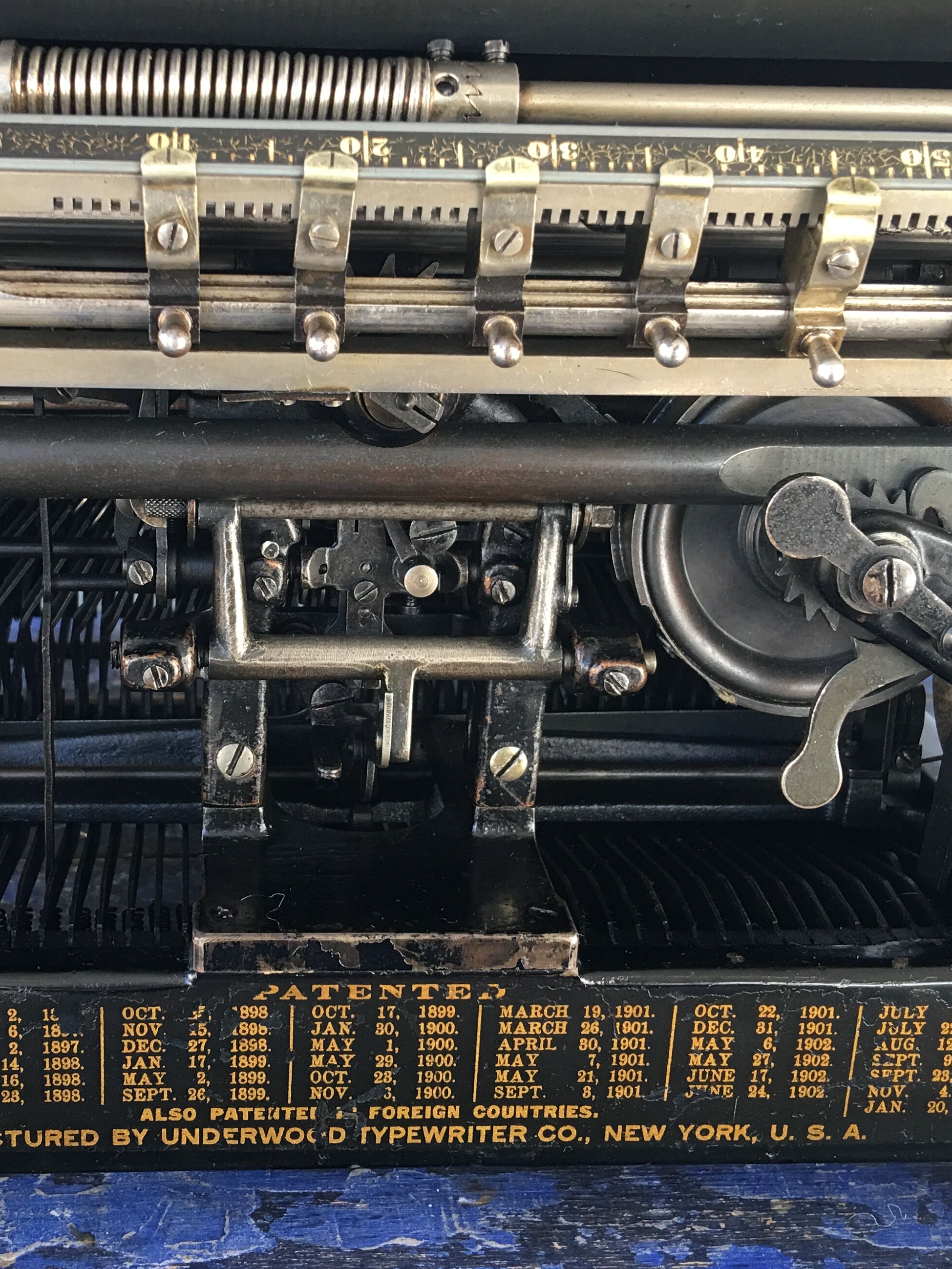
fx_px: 1650
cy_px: 577
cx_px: 319
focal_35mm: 45
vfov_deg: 42.0
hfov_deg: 31.9
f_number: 2.2
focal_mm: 4.15
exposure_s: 1/33
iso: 40
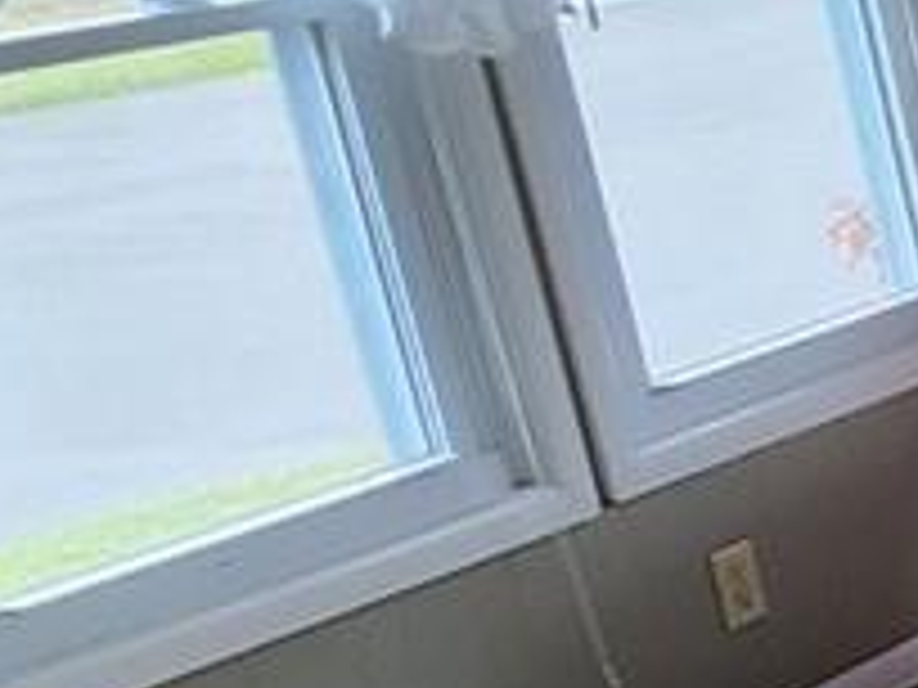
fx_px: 2705
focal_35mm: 102
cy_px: 283
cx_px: 3339
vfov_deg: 14.5
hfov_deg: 9.2
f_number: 2.2
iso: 125
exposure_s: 1/60
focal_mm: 2.2
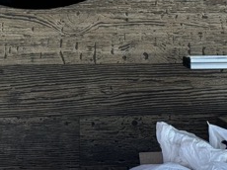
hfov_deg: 11.8
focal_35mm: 167
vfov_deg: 8.7
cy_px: -86
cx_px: 15
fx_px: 1094
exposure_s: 1/287
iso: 64
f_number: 1.78
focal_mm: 6.86
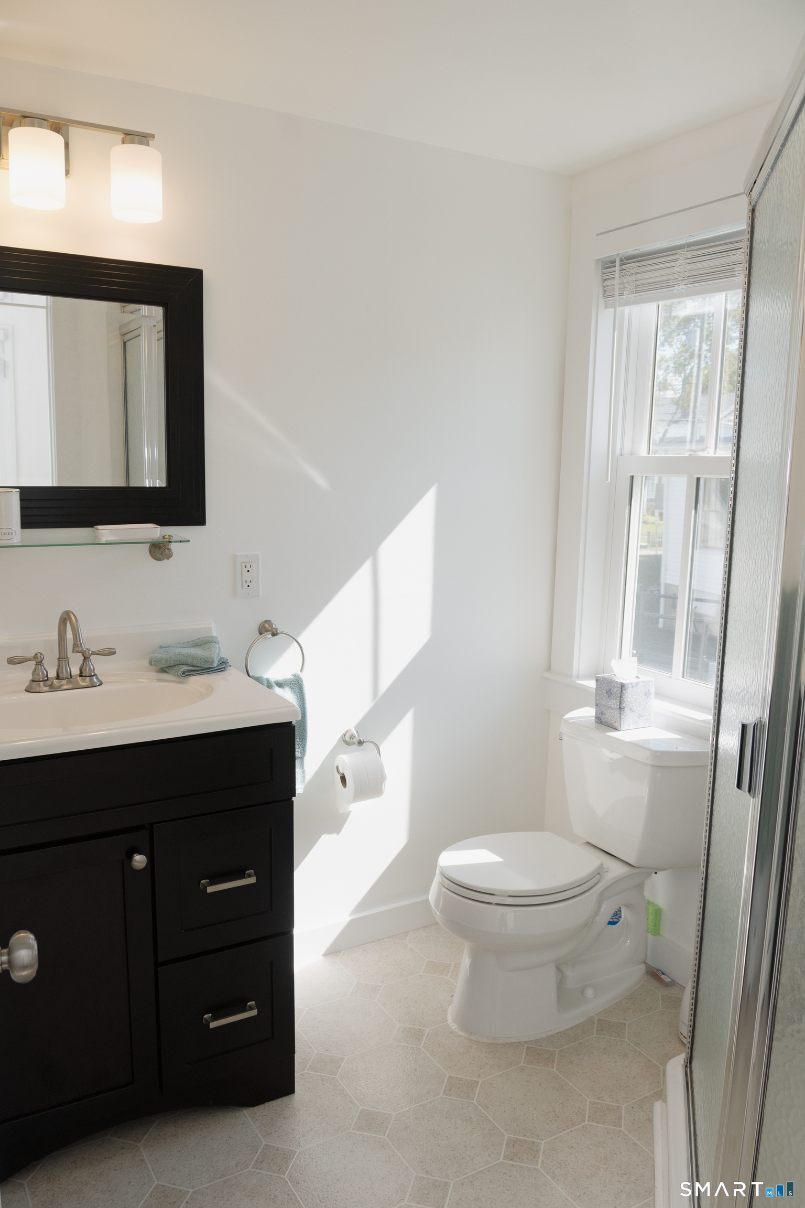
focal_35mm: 27
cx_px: 402
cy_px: 604
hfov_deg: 47.9
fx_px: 906
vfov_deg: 67.4
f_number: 6.3
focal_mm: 18
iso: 250
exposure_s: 1/200
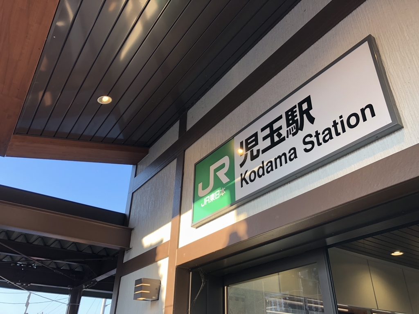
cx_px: 210
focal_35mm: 29
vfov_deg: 48.2
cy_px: 157
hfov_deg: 61.7
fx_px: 351
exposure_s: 1/118
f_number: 1.8
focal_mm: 3.99
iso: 20
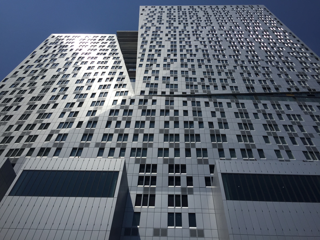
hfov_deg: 61.7
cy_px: 120
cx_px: 160
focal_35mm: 29
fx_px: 268
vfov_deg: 48.2
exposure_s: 1/7937
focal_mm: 4.15
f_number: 2.2
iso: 32
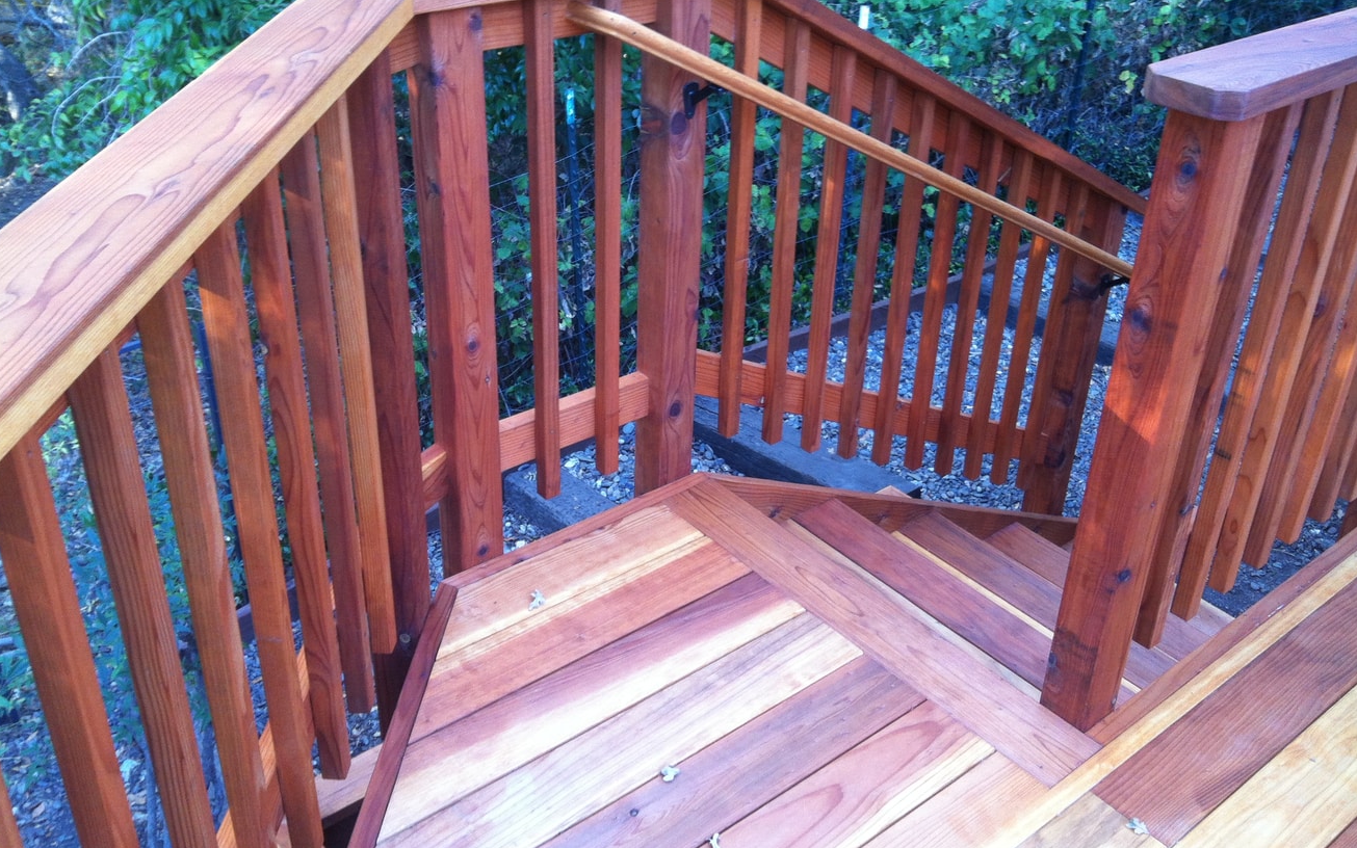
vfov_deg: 33.6
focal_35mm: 38
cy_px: 372
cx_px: 683
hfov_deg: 51.5
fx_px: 1406
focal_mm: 3.85
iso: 80
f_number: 2.8
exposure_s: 1/20
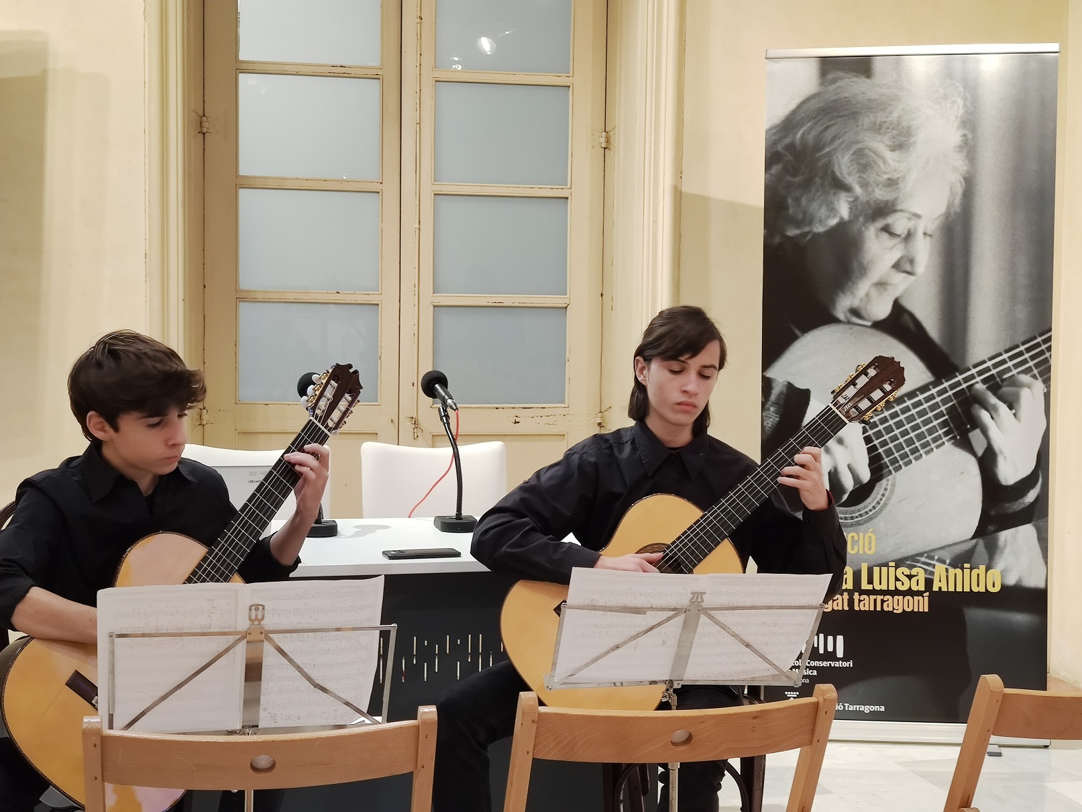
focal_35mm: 41
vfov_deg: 35.1
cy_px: 406
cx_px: 541
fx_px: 1282
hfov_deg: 45.8
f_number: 2
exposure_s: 1/50
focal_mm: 8.16
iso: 364
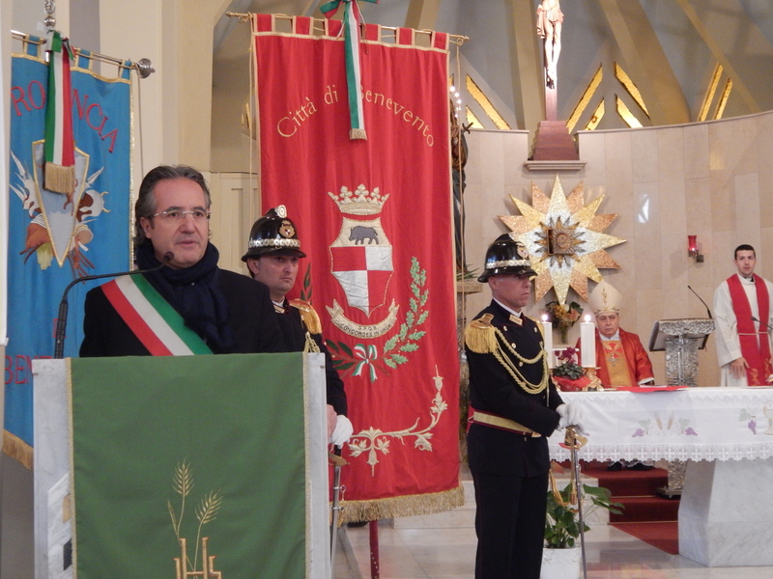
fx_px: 1362
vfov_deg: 24.0
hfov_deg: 31.7
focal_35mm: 61
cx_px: 386
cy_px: 290
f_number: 4
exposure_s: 1/8
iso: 560
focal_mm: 10.9
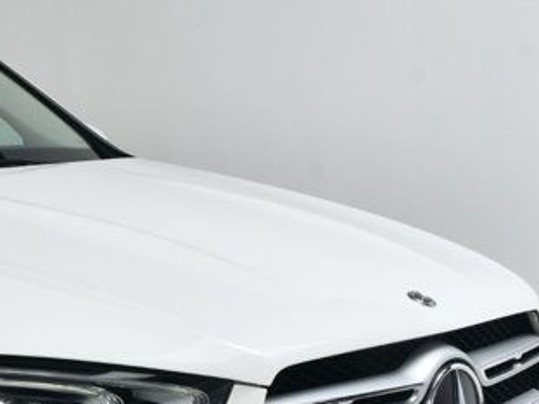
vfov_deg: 14.0
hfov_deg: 17.6
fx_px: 1619
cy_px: 414
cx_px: -178
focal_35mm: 104
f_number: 13
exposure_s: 1/160
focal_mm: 22
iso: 100
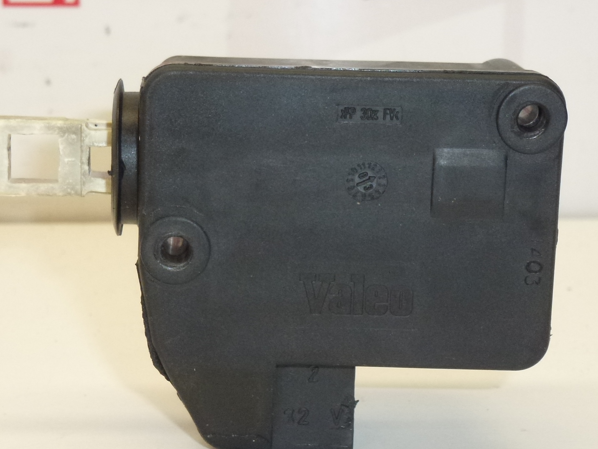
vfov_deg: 15.9
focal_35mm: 93
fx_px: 1607
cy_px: 239
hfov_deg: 21.1
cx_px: 296
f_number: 4.6
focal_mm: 11.7
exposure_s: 1/160
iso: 400
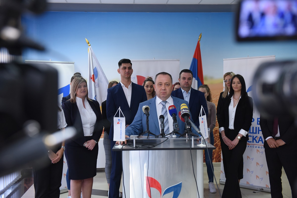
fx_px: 363
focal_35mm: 44
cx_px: 148
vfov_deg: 30.5
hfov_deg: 44.5
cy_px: 99
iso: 2000
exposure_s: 1/125
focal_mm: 44
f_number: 3.5
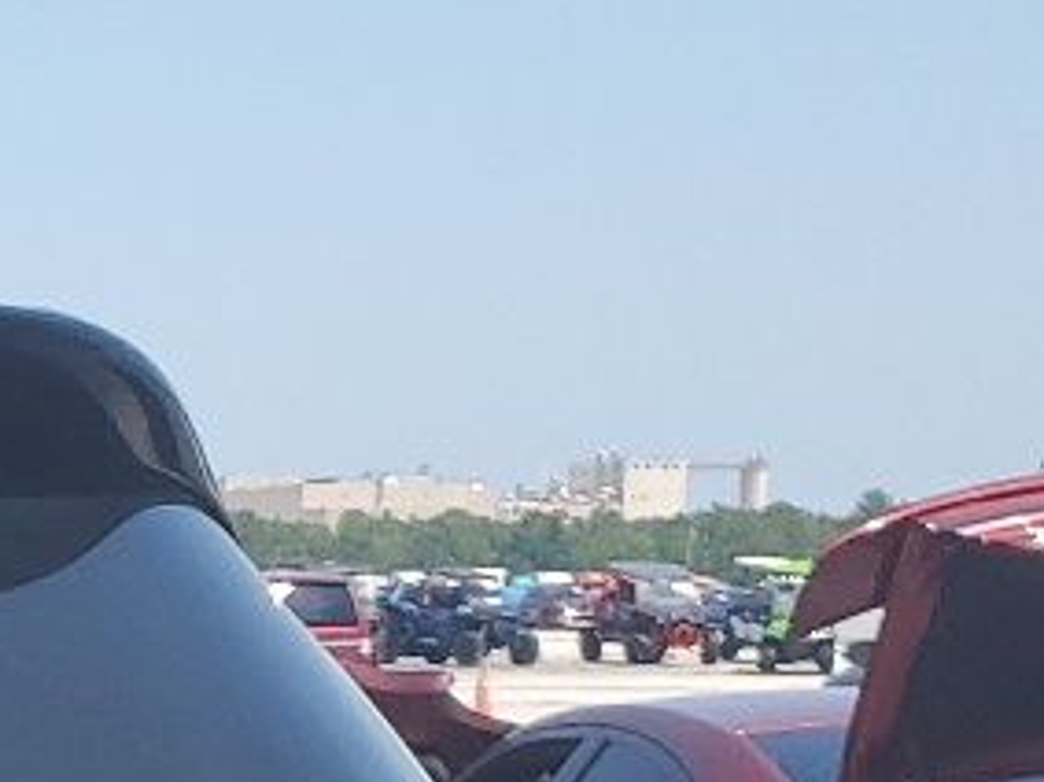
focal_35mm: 147
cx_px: -1136
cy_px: 1678
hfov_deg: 11.8
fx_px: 4432
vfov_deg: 9.3
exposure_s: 1/2000
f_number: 1.5
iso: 50
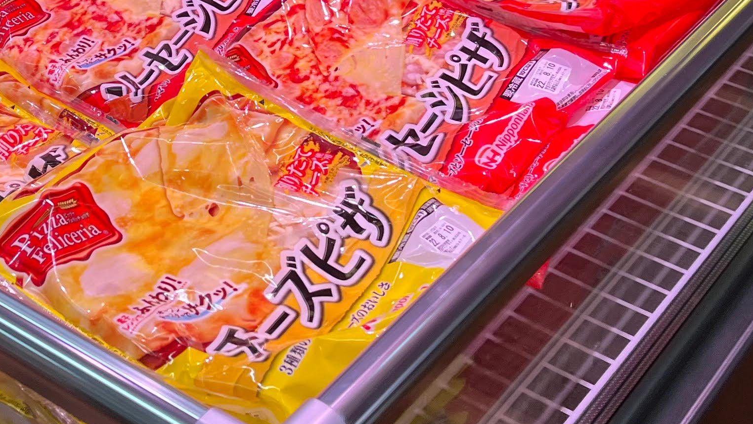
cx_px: 253
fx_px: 1498
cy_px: -99
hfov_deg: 28.0
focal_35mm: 75
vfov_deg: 15.5
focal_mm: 5.1
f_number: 1.6
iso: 32
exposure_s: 1/117
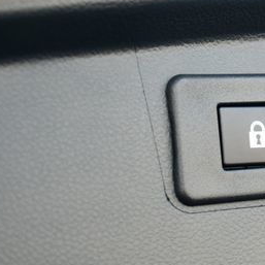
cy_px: 113
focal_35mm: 106
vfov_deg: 16.4
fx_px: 918
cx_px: 300
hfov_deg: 15.9
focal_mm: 25
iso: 450
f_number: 4
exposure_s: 1/250
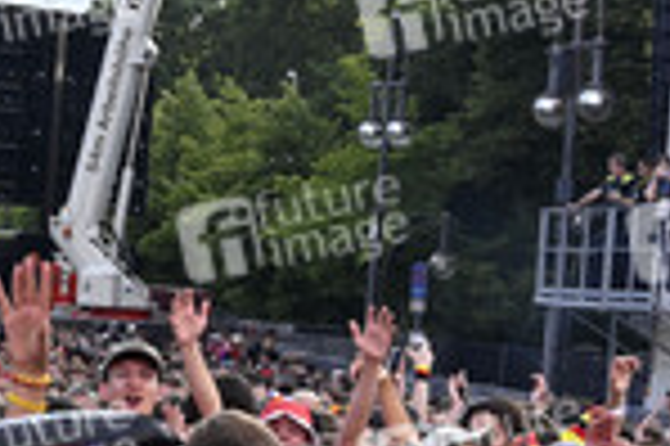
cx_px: -97
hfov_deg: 9.6
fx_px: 3941
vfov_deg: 6.5
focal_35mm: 212
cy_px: 342
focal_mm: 70
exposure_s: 1/125
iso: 2500
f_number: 22
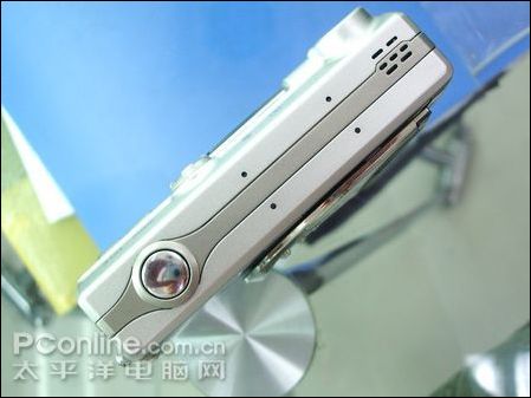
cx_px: 266
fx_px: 951
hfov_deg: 31.2
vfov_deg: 23.7
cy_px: 199
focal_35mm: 62
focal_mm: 10.2
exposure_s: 1/30
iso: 200
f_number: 3.5
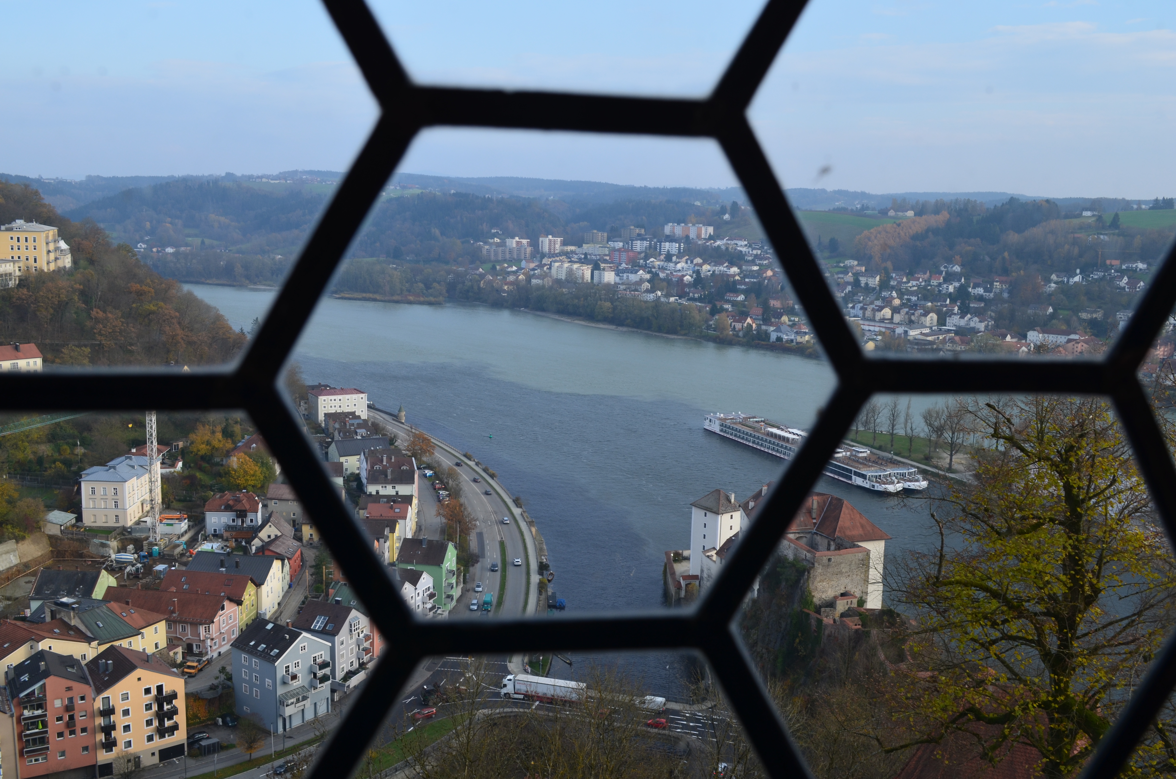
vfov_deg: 36.7
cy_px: 390
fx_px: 1174
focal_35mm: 36
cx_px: 588
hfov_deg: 53.2
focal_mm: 24
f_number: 11
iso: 200
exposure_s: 1/100
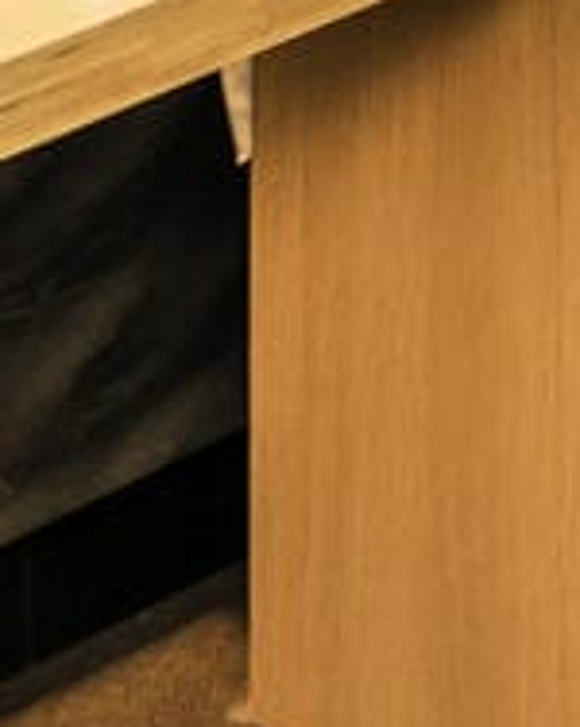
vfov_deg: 7.9
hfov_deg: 5.0
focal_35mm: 216
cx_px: 3294
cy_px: -1326
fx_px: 4642
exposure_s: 1/1.67
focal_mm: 24
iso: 50
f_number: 9.5
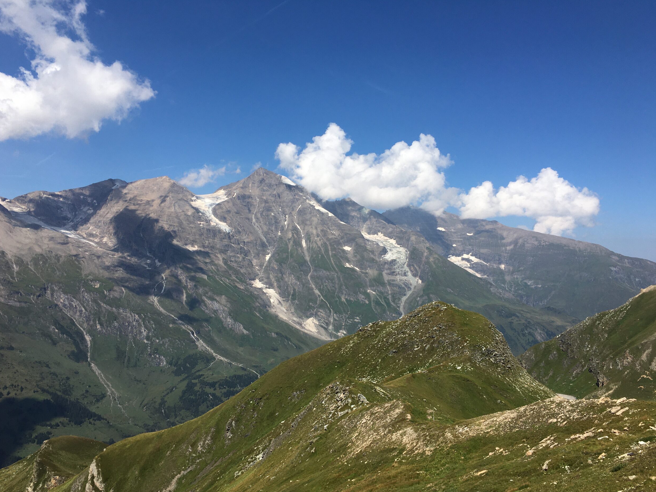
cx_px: 324
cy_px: 252
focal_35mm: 30
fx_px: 568
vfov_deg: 46.8
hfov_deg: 60.0
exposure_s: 1/2564
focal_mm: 4.15
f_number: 2.2
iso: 25
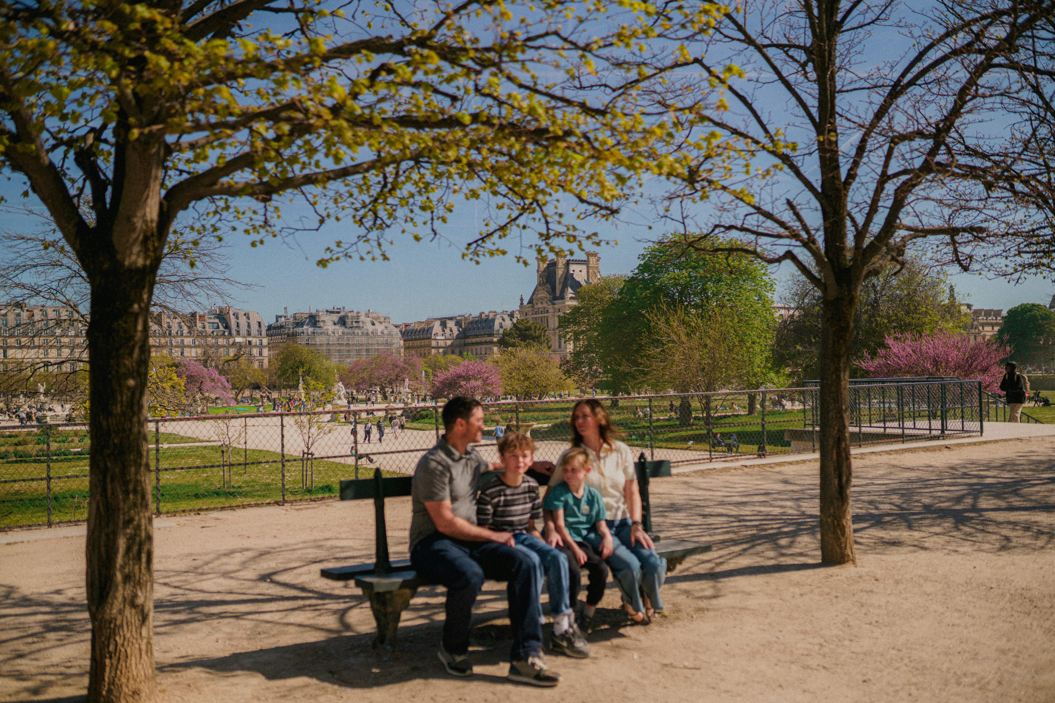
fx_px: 1026
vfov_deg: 37.9
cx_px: 528
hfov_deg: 54.4
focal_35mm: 35
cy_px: 352
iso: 160
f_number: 1.8
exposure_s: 1/4000
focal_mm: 35
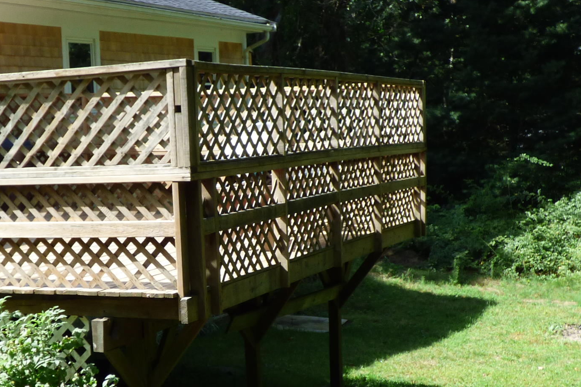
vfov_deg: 20.5
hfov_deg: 30.2
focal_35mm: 66
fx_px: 1065
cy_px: 264
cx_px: 183
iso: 100
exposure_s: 1/400
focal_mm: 5.04
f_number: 3.2
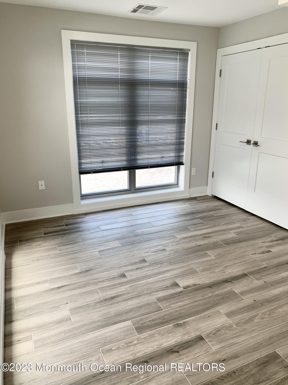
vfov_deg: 67.3
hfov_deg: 53.1
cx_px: 144
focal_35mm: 26
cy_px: 192
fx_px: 288
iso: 50
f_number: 1.8
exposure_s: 1/120
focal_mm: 4.25
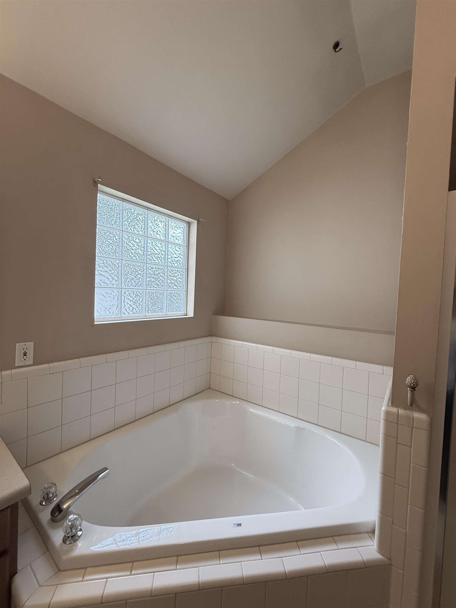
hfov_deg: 85.7
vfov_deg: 102.1
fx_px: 246
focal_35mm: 14
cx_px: 228
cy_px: 304
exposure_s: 1/60
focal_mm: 2.22
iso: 400
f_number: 2.2
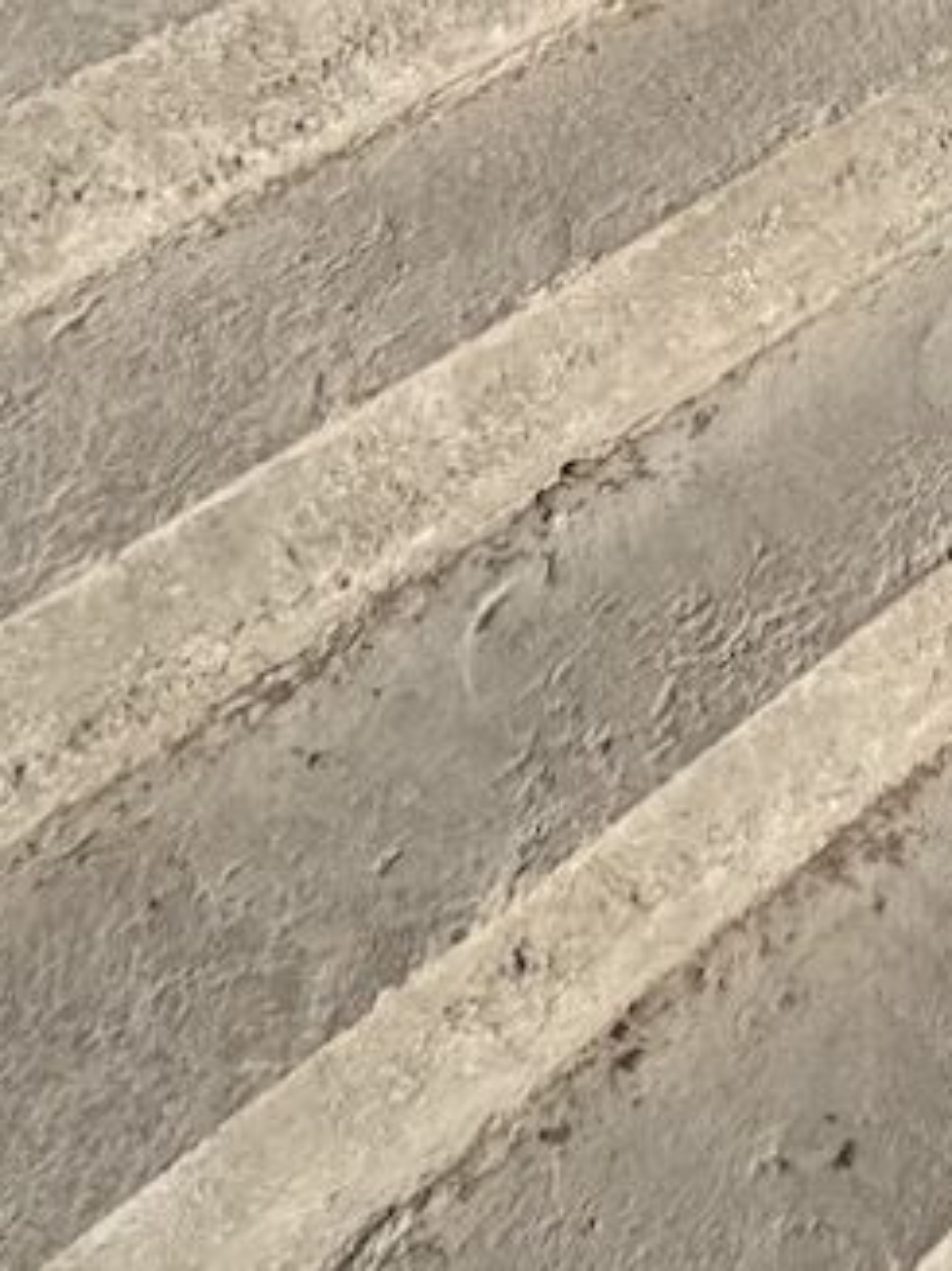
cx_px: 1512
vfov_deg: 24.4
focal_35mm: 56
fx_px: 2055
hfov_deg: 21.1
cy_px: -758
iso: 50
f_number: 2.2
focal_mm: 2.22
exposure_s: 1/3390
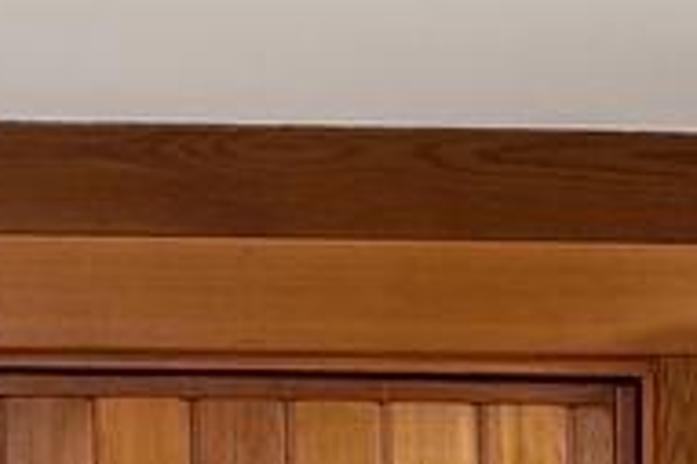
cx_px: 62
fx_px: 2631
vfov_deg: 8.6
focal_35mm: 136
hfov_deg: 14.9
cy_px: 1310
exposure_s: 1/30
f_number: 4
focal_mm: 18
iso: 800
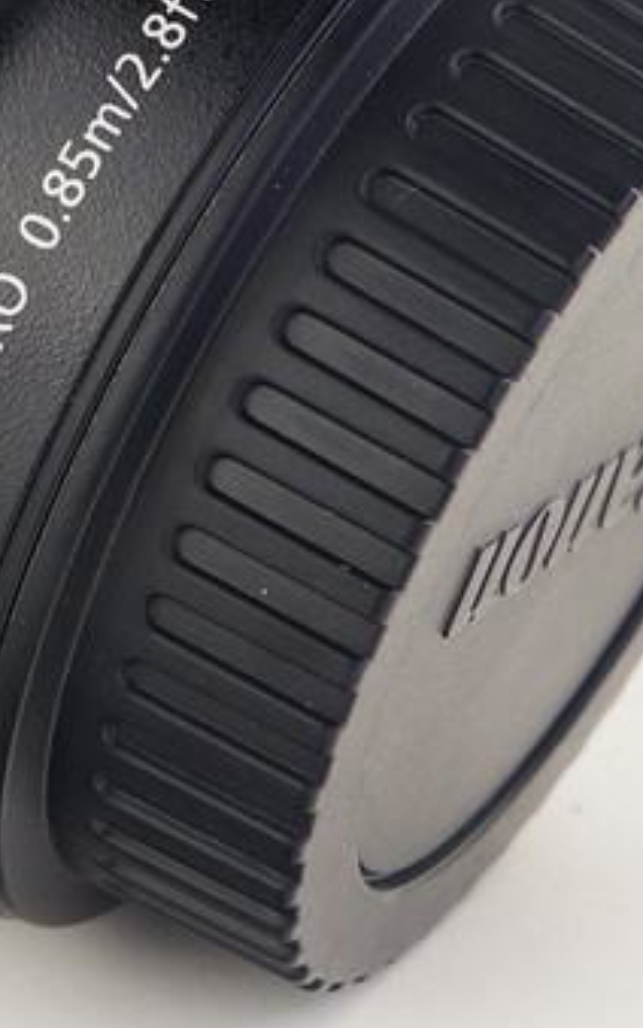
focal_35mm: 299
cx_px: -452
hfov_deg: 4.4
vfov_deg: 7.0
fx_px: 8375
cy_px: -103
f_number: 8
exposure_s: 1/8
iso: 200
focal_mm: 55
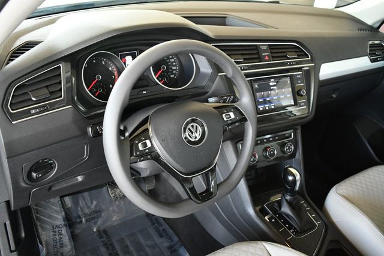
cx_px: 192
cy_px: 128
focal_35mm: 33
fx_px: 352
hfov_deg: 57.2
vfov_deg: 39.9
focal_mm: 22
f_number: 3.8
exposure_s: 1/125
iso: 1600
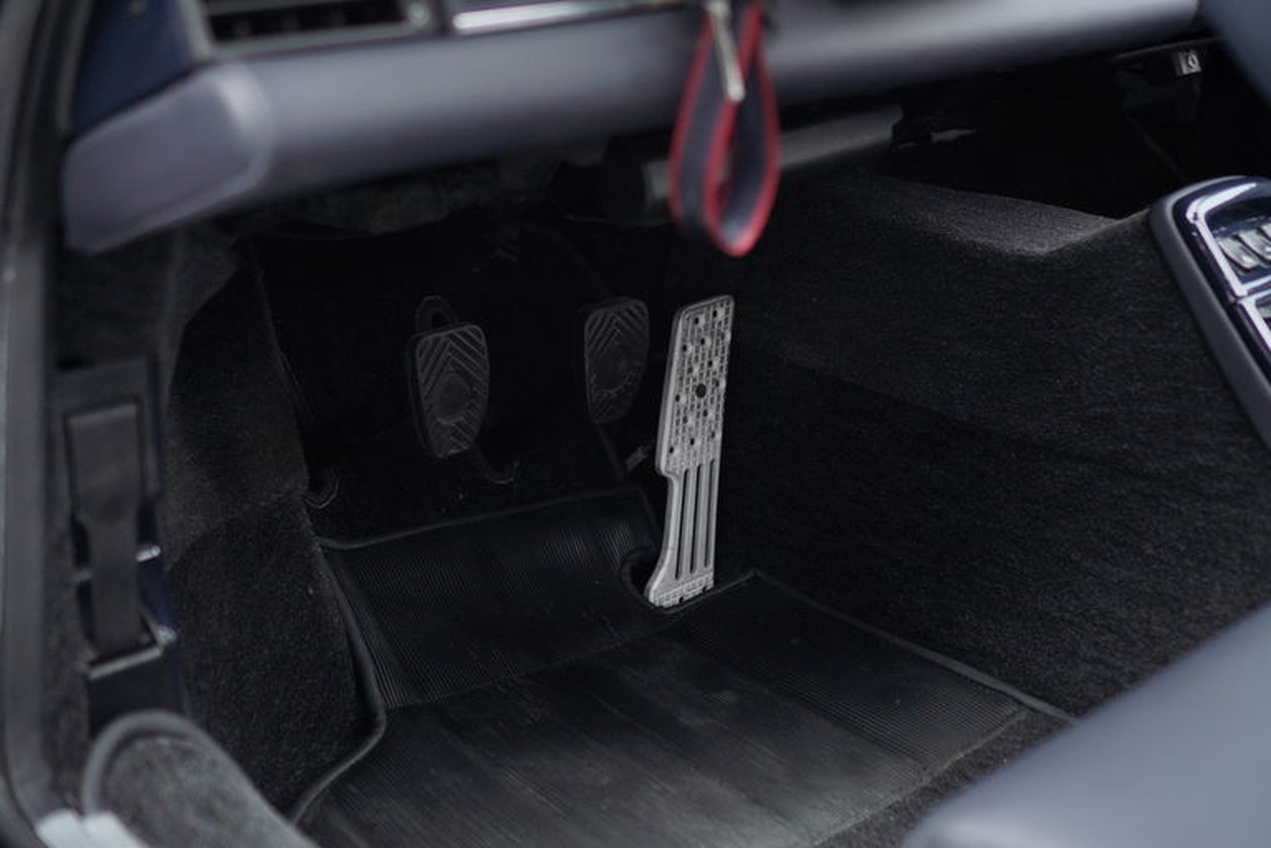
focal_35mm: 52
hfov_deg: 37.9
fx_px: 1853
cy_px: 424
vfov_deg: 25.8
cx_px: 636
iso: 500
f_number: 2.2
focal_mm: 35
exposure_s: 1/800
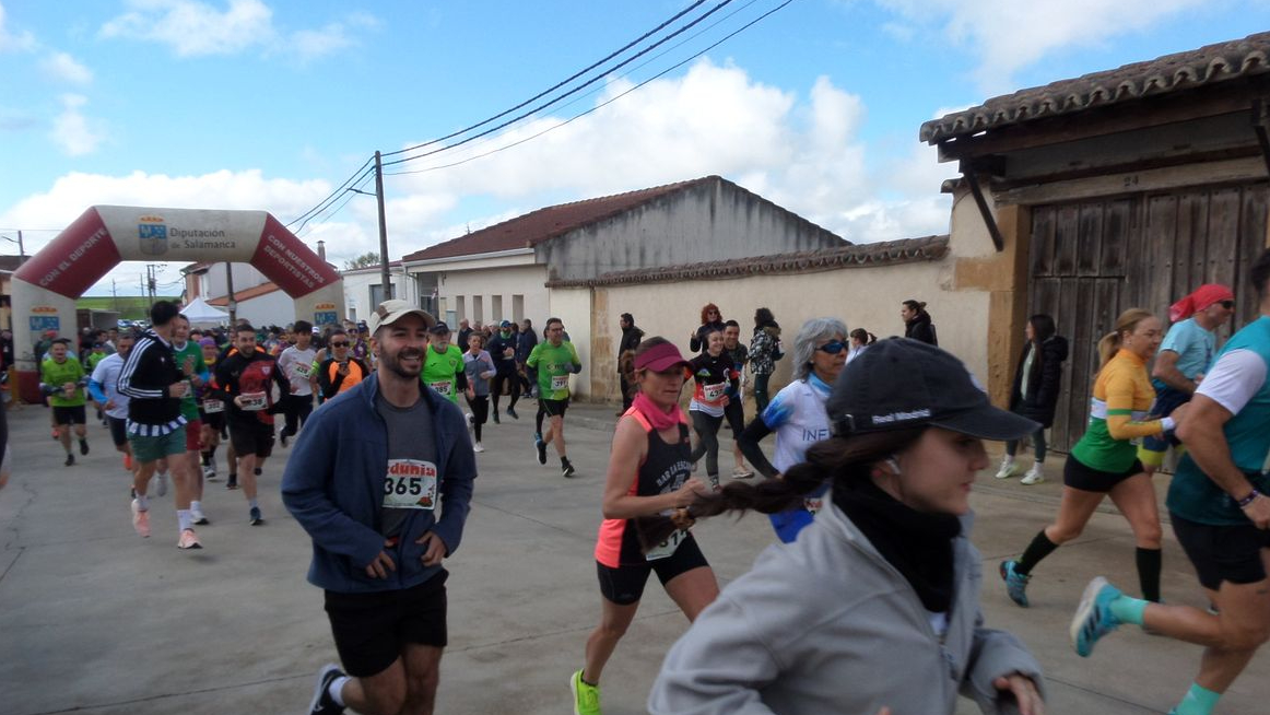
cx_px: 650
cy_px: 452
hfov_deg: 69.8
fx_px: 909
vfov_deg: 42.6
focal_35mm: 27
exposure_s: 1/500
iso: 80
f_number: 3.6
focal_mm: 4
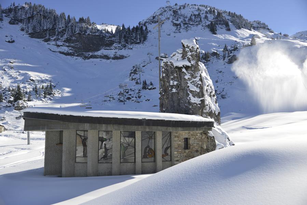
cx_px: 154
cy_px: 102
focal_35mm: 31
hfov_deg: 60.3
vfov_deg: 42.4
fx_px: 264
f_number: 4
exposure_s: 1/1600
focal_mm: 31
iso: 160
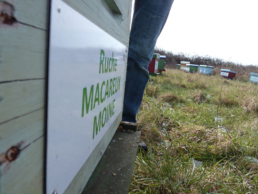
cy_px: 97
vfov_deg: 54.9
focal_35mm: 25
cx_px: 129
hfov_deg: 69.4
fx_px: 186
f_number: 4
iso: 80
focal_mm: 4.1
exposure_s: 1/320
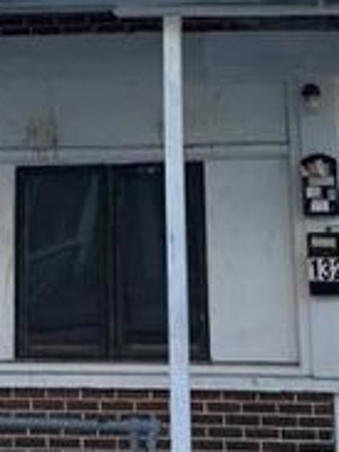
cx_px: 146
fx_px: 1242
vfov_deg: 18.6
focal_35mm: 95
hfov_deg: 15.5
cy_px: -196
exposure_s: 1/1511
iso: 50
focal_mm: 5.7
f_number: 1.5
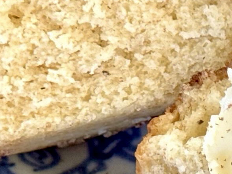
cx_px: 278
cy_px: 45
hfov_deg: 11.5
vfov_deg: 8.8
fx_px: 1126
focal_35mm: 168
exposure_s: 1/60
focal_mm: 6.76
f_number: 1.78
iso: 100
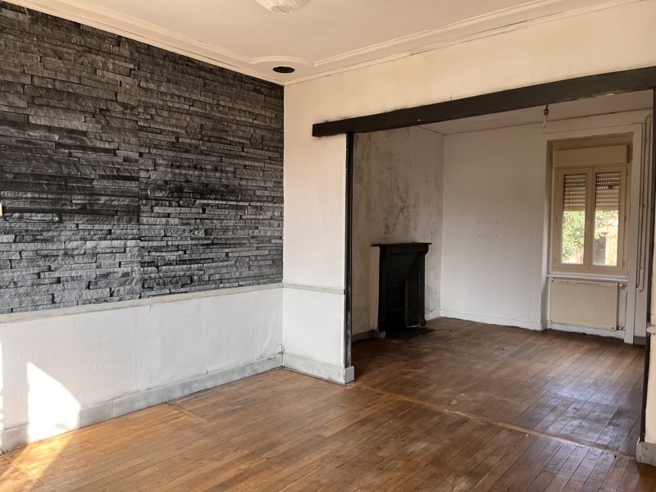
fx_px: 493
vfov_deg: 53.1
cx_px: 328
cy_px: 246
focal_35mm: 26
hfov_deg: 67.3
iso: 50
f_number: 1.6
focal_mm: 5.1
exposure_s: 1/122
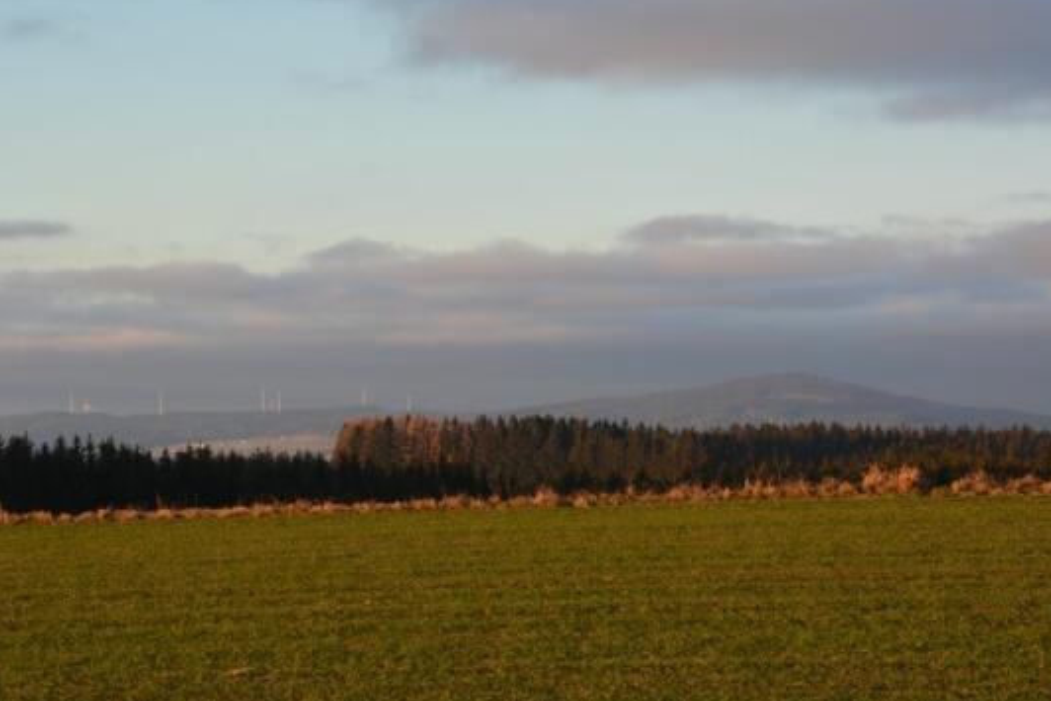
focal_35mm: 130
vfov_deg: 10.6
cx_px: 457
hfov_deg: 15.8
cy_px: 359
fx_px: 3796
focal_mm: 70
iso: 200
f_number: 6.3
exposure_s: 1/160
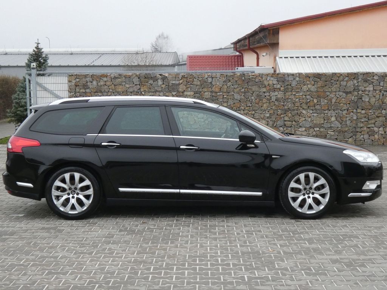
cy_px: 145
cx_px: 194
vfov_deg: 25.2
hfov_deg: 33.2
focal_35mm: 58
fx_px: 648
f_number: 5.6
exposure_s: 1/80
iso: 400
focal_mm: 10.4
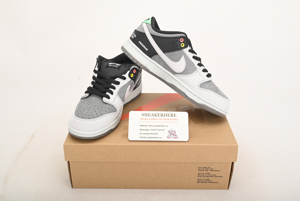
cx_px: 150
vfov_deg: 36.0
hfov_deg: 51.9
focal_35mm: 37
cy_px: 100
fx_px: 308
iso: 100
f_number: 11
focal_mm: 37
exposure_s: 1/200
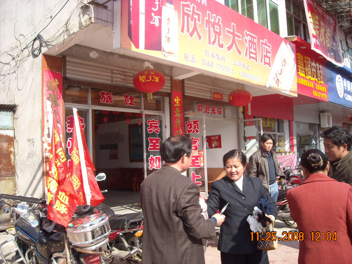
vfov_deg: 40.7
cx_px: 176
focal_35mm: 35
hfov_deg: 52.6
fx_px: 356
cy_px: 132
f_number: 5.6
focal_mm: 5.7
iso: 64
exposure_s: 1/105
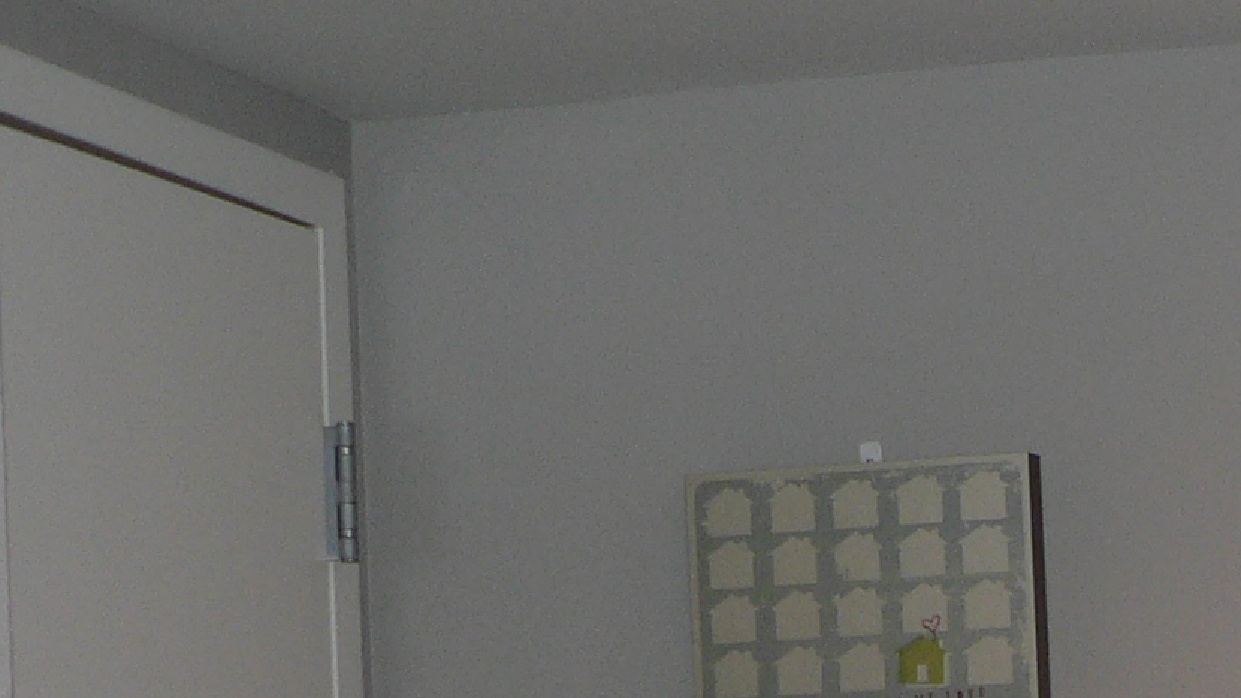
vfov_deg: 9.4
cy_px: 1390
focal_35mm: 121
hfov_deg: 17.3
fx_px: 3982
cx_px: 1281
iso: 100
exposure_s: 1/30
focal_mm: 6
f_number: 2.8
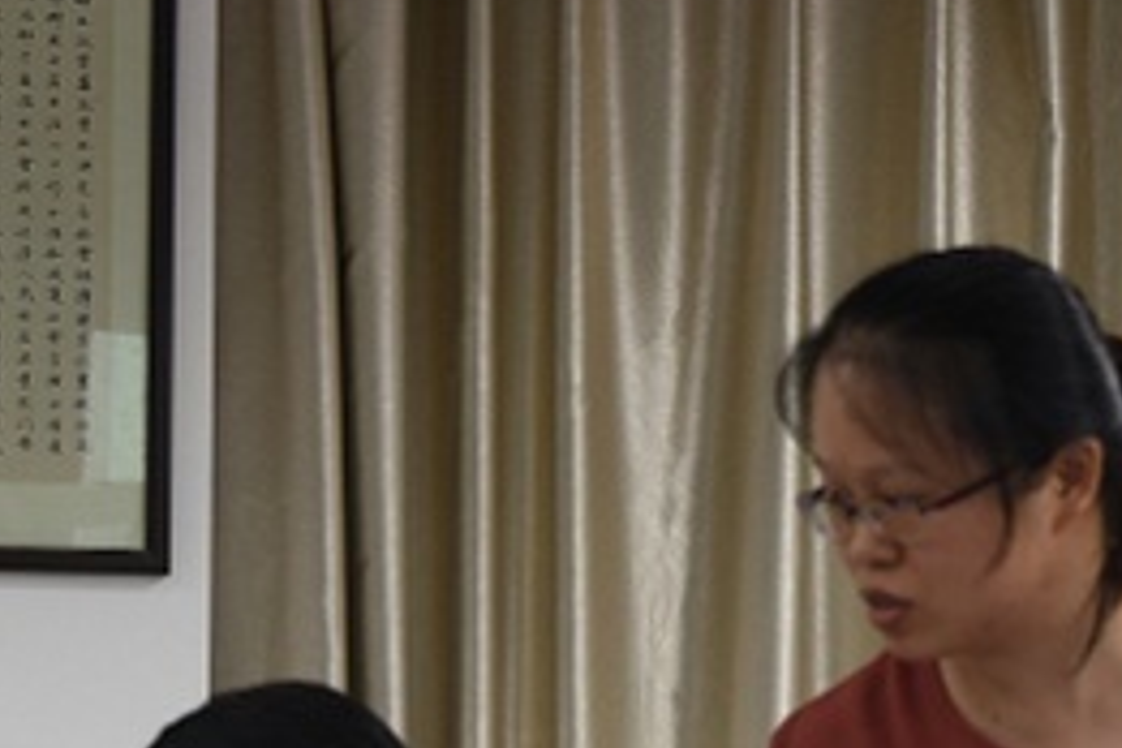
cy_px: 795
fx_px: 3179
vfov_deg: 13.2
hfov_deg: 19.9
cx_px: 361
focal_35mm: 102
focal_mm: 38
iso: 640
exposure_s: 1/50
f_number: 3.5
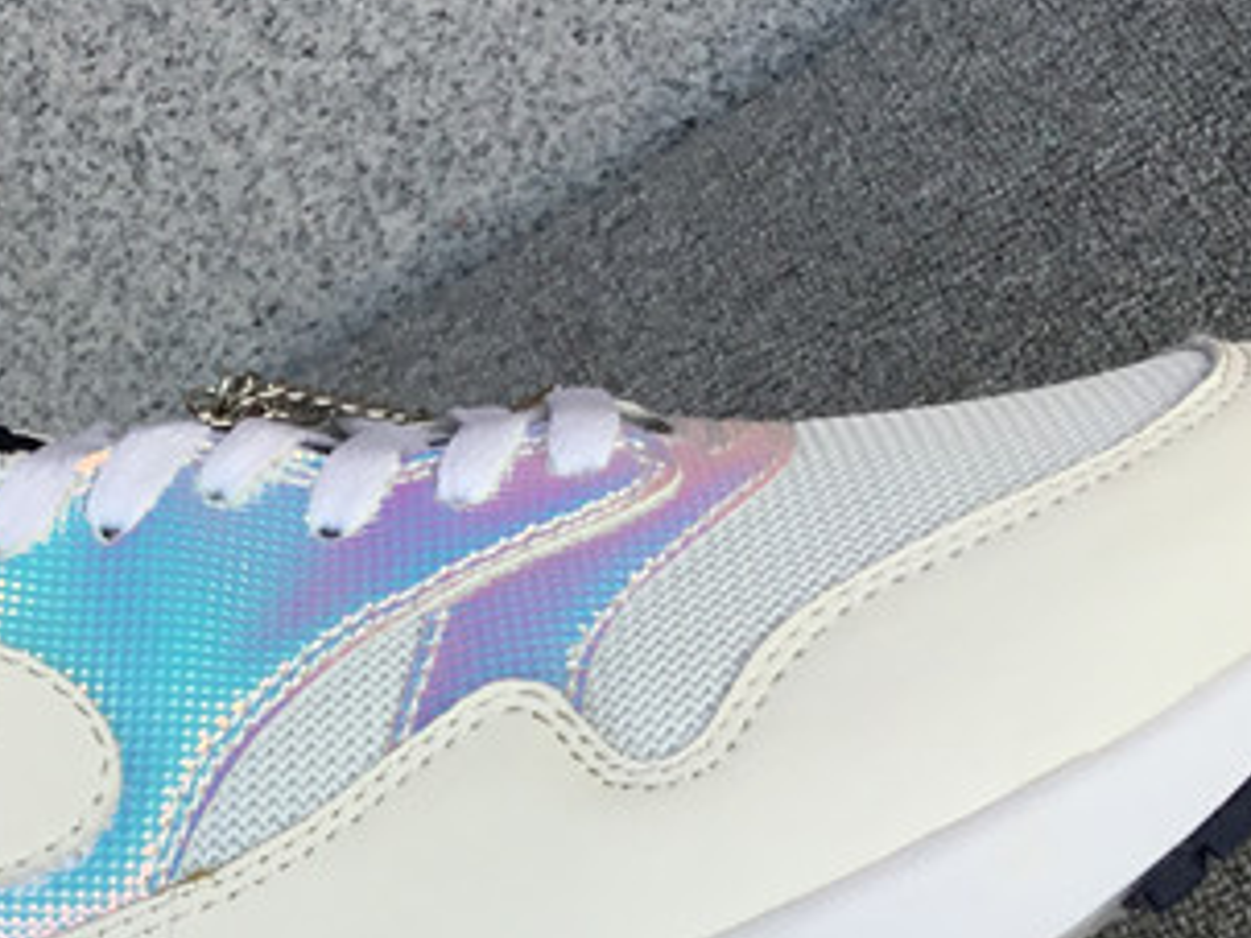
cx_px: 111
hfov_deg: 20.8
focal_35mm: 92
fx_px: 3324
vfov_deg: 15.9
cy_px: 754
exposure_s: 1/269
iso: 25
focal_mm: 3.3
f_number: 2.4
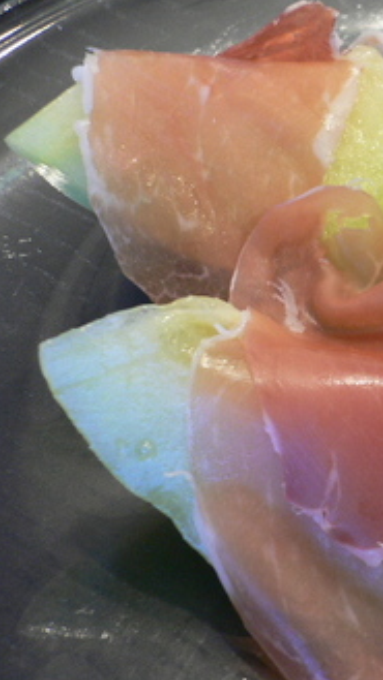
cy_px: 361
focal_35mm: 58
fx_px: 1047
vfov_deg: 36.0
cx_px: 495
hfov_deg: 19.2
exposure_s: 1/8
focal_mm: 5.8
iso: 100
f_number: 2.8
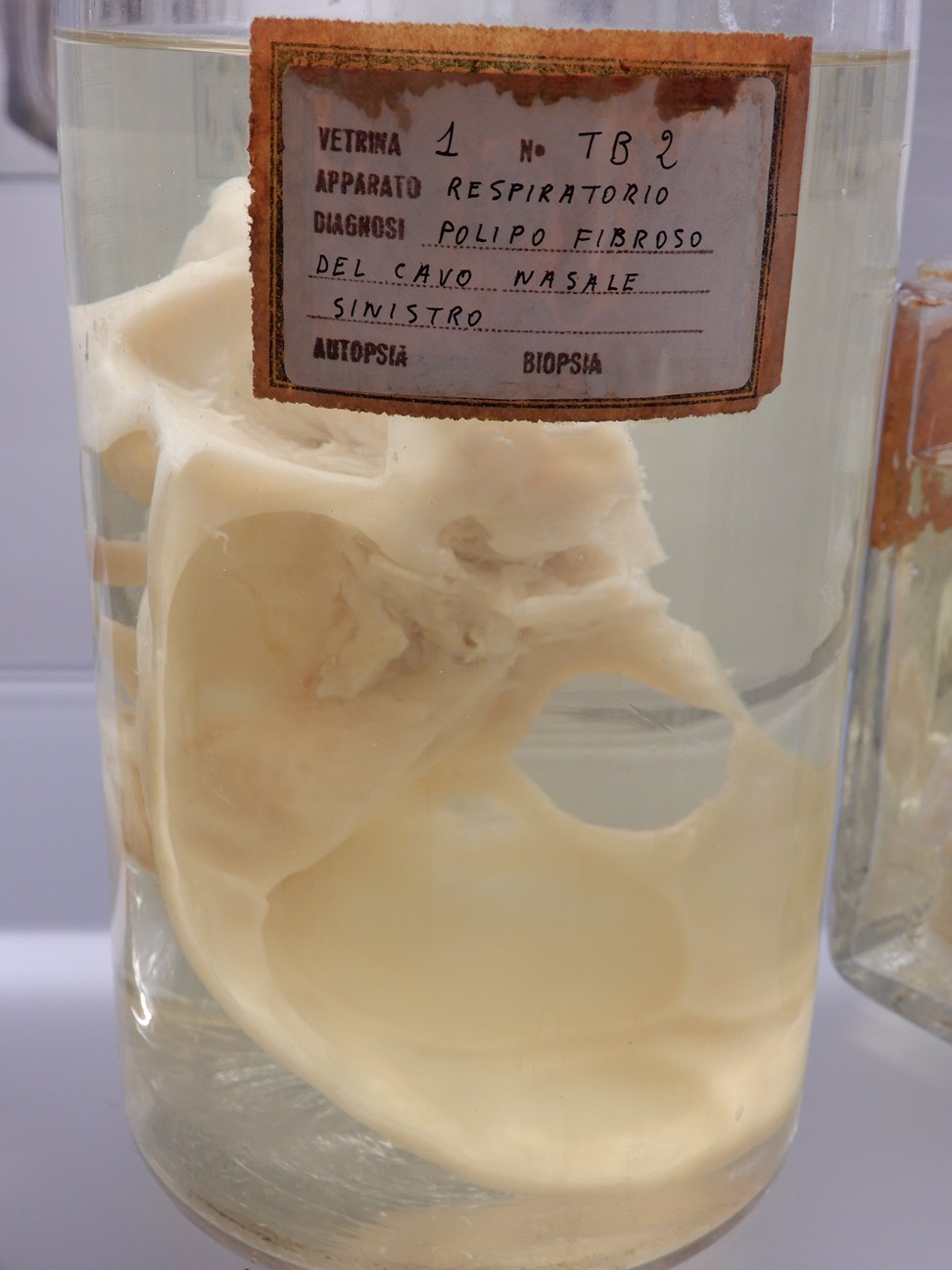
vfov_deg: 42.1
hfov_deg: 32.2
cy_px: 635
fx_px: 1650
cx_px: 476
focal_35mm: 45
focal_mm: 8
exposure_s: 1/30
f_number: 4
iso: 125
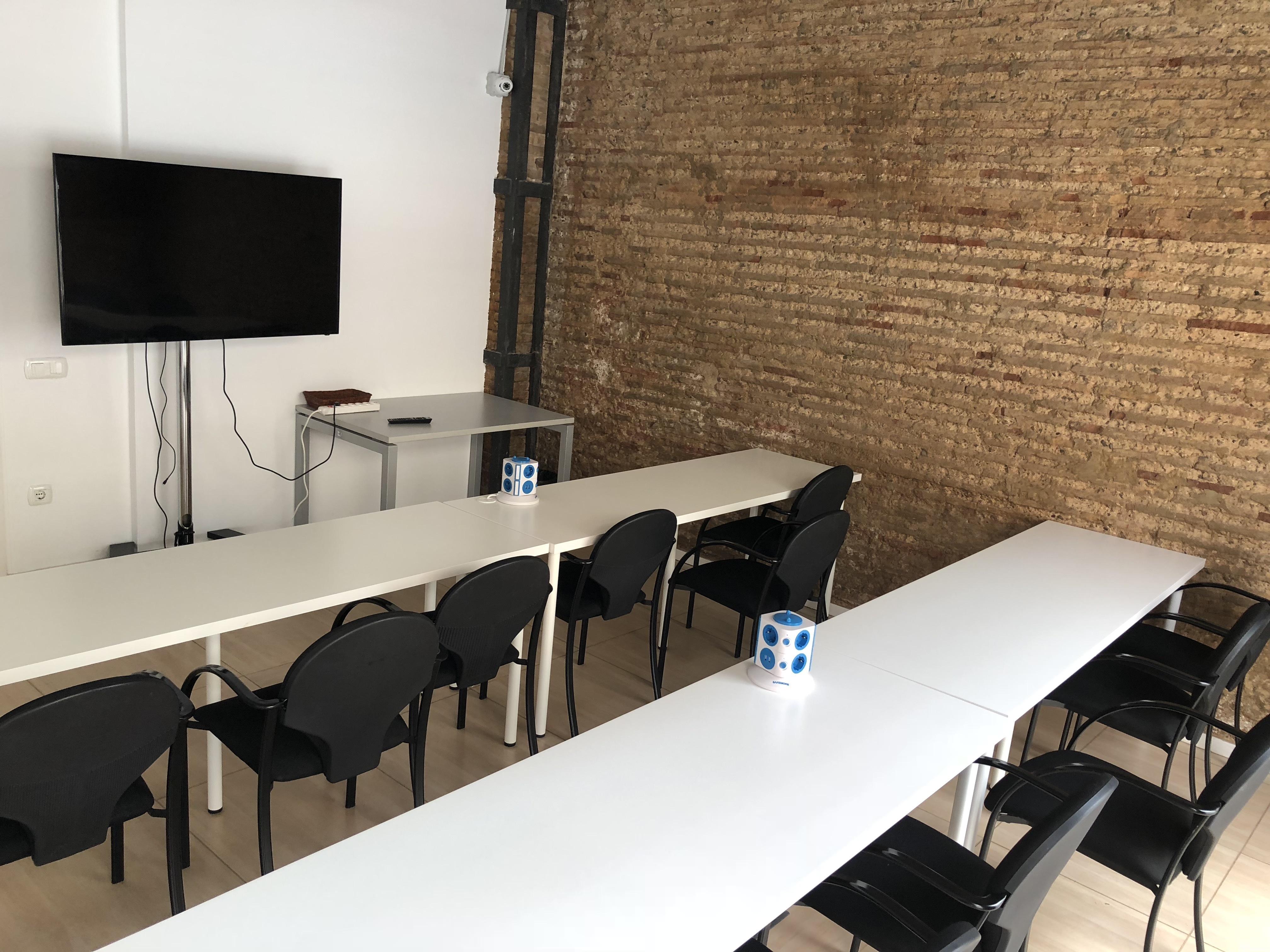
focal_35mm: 28
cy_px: 476
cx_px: 635
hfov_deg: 63.4
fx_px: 1027
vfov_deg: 49.7
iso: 25
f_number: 1.8
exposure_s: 1/33
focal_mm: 3.99
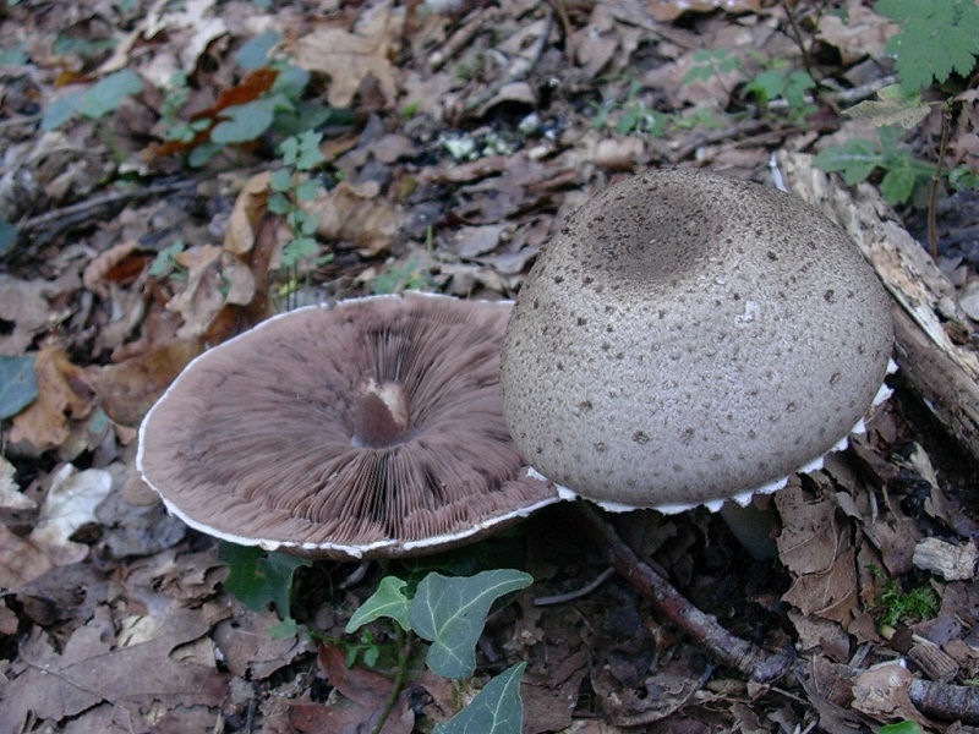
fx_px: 1273
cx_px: 490
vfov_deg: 32.2
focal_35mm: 45
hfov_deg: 42.1
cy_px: 367
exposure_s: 1/6.3
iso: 70
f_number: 2.9
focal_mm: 6.7
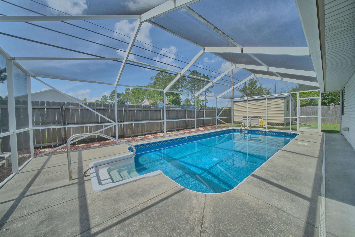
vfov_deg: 90.0
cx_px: 178
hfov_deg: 112.6
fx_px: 118
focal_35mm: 12
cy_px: 118
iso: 200
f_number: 19
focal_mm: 12
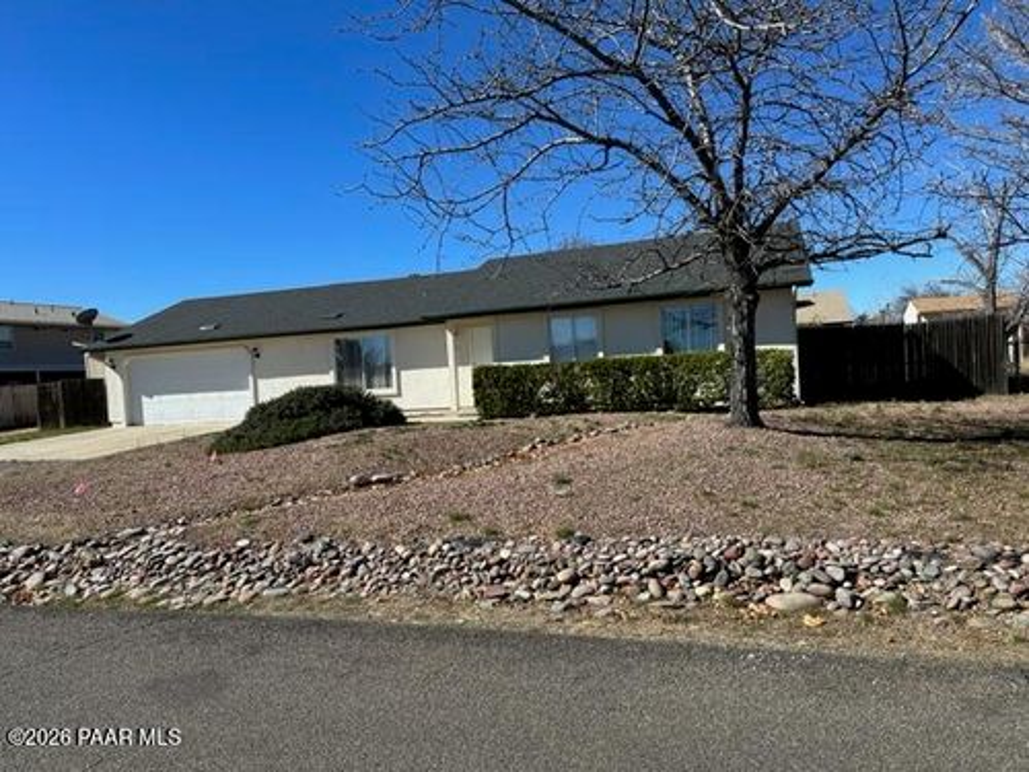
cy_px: 386
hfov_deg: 71.6
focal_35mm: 24
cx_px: 514
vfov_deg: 56.8
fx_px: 713
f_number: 1.78
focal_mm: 6.86
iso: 80
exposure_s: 1/4016
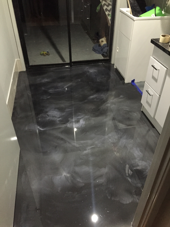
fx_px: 190
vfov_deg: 61.7
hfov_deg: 48.2
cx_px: 85
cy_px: 114
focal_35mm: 29
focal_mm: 4.15
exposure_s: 1/17
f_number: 2.2
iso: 400
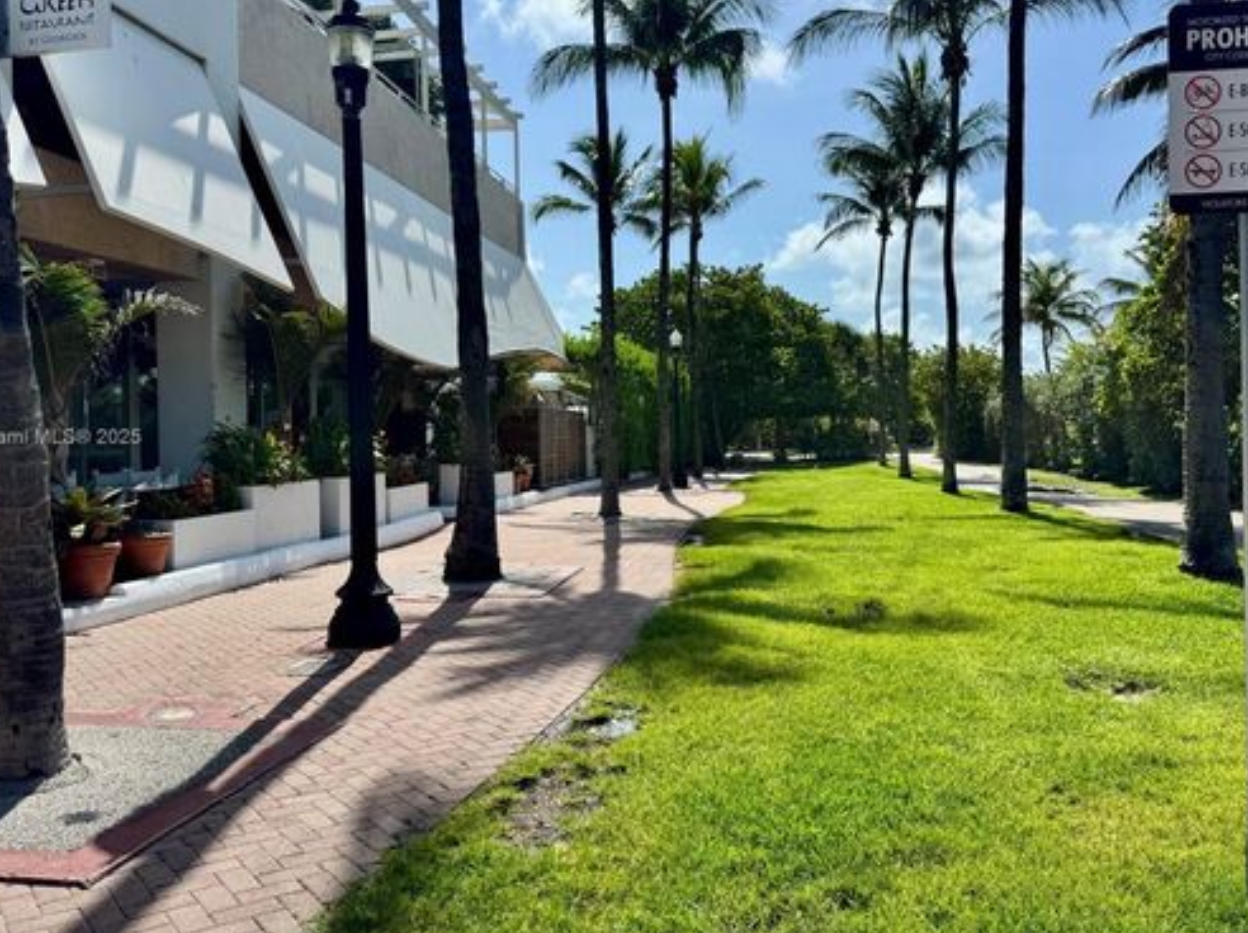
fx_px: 1045
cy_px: 440
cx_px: 594
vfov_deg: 48.1
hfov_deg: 61.7
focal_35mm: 29
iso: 80
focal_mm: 6.76
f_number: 1.78
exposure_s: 1/5814
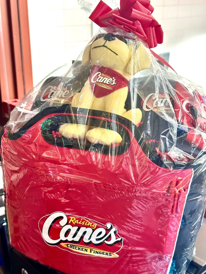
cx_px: 103
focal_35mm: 48
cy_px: 137
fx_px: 381
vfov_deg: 39.7
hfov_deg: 30.3
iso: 400
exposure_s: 1/40
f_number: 1.78
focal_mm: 6.86
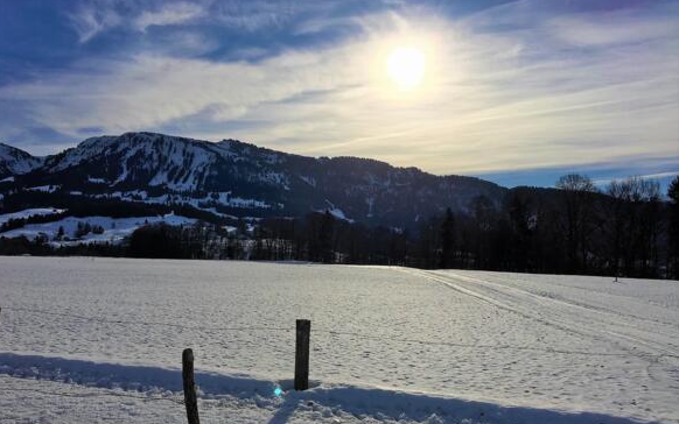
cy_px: 226
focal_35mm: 31
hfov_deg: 61.2
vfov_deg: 40.6
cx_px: 338
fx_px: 574
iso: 25
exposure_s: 1/9615
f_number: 2.2
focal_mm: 4.15
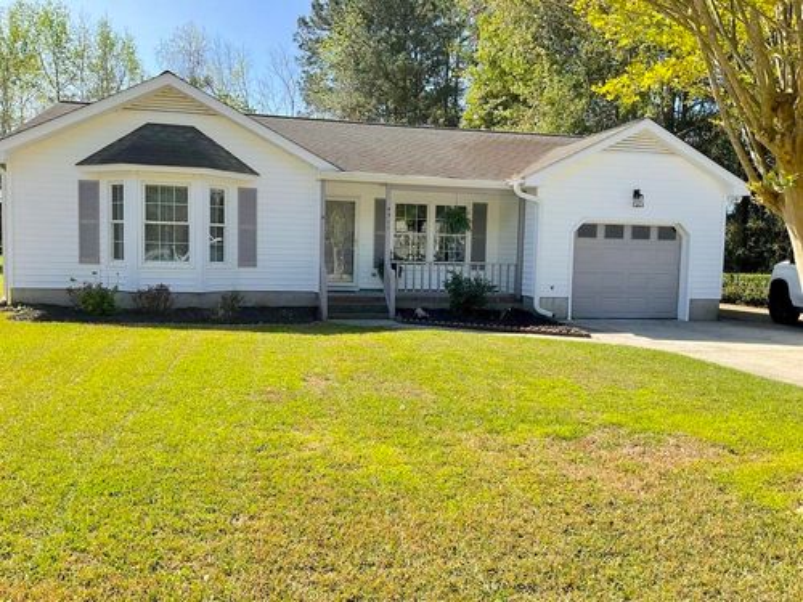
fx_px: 673
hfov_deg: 61.7
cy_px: 301
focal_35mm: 29
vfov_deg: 48.2
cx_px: 402
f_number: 1.8
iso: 25
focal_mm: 3
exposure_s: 1/1121
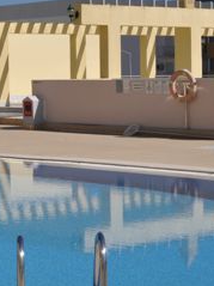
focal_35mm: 119
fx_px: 982
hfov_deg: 11.8
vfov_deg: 16.5
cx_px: -124
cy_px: 80
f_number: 11
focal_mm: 28
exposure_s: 1/500
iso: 200
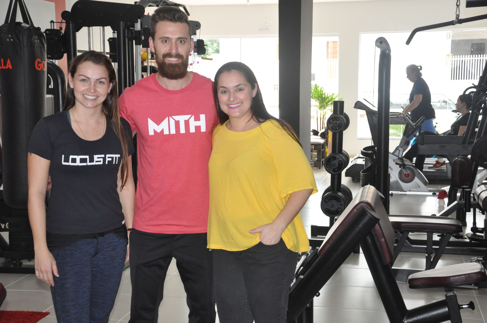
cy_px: 162
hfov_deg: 35.1
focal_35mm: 57
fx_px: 770
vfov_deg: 23.7
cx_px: 244
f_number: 5
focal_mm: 38
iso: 1600
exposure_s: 1/160
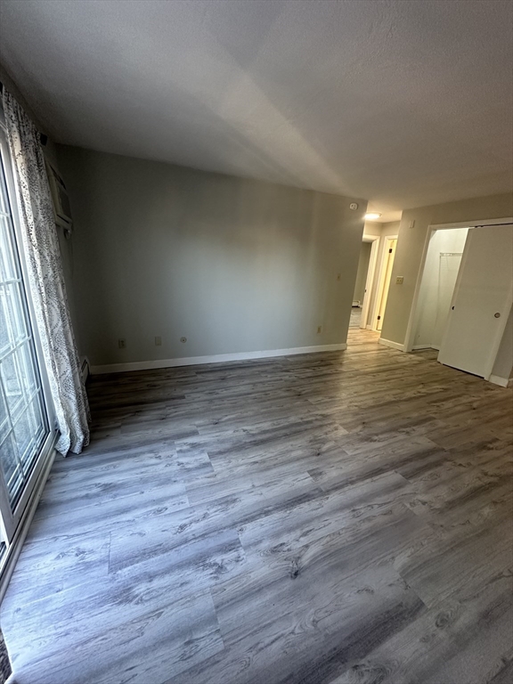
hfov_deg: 85.7
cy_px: 342
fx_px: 277
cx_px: 256
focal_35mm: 14
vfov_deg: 102.1
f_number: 2.2
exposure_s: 1/99
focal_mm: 2.22
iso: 250
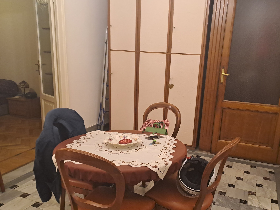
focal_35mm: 32
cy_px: 124
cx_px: 164
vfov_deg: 44.0
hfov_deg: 56.5
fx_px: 259
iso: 400
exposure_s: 1/33
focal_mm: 4.65
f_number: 1.8
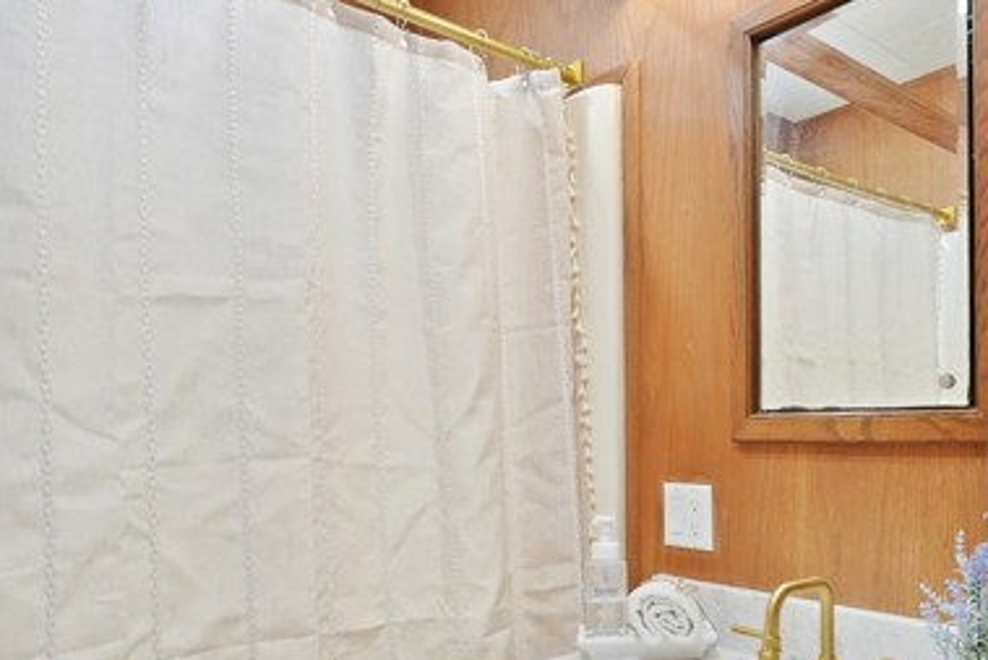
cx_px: 680
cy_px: 421
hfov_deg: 65.1
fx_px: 741
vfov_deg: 47.4
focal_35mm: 27
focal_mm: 16
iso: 2000
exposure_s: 1/25
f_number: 5
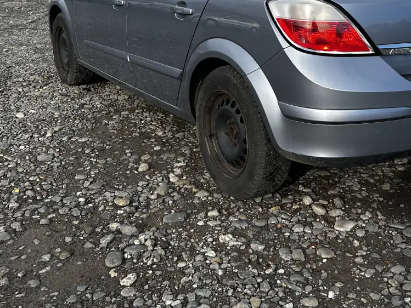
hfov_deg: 37.9
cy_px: 31
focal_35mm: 50
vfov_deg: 28.0
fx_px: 594
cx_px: 261
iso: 50
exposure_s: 1/1698
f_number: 1.5
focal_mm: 5.7
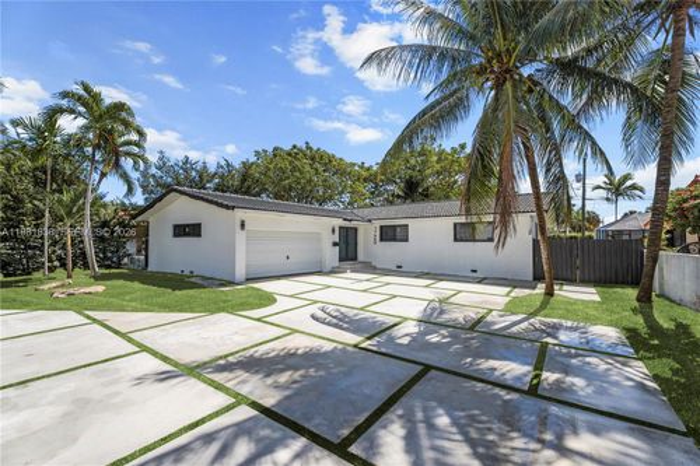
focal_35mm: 16
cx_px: 350
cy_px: 233
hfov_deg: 96.8
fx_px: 311
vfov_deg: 73.7
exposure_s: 1/2000
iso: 400
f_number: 8
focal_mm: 16
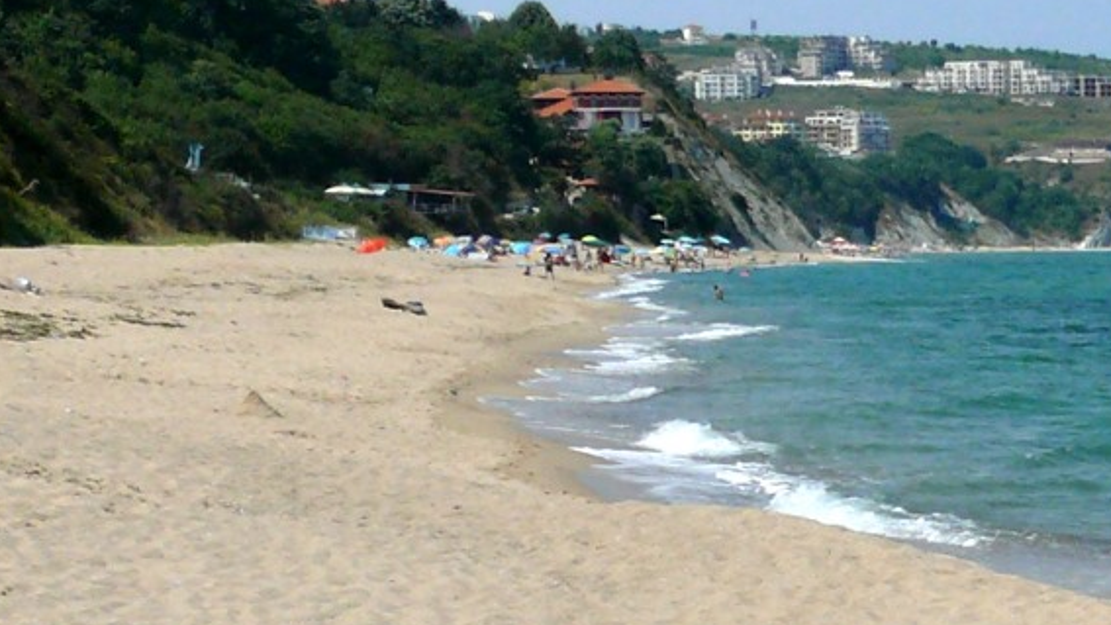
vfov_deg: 8.4
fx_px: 4213
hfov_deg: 13.9
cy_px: 838
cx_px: 1769
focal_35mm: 143
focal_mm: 8
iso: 100
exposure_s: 1/320
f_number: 5.6
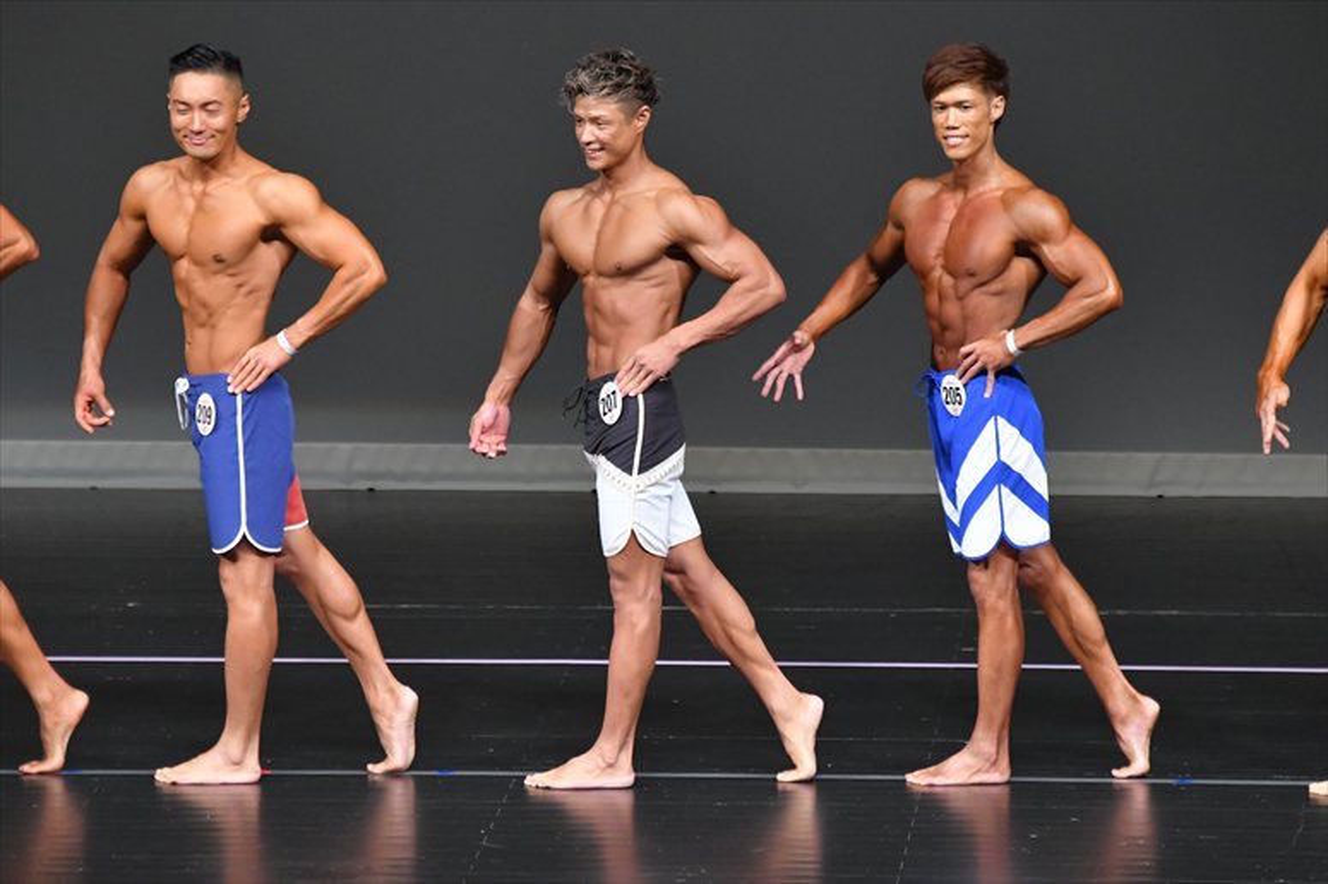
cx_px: 664
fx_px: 11614
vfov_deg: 4.4
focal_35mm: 315
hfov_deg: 6.5
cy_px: 442
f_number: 5.6
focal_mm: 210
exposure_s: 1/400
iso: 4000
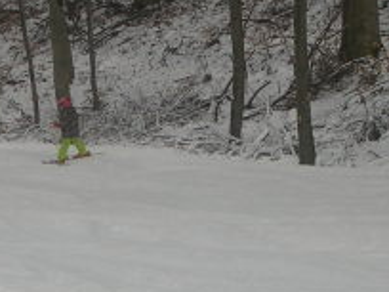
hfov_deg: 11.0
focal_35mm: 179
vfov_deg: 8.3
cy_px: 263
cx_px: 132
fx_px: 2012
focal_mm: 11.5
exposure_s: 1/656
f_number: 3.9
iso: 50
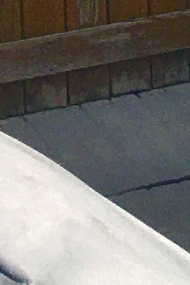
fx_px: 2302
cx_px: 913
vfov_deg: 6.6
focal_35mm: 291
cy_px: -486
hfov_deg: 4.2
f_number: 2.2
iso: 25
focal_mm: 4.15
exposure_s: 1/1068
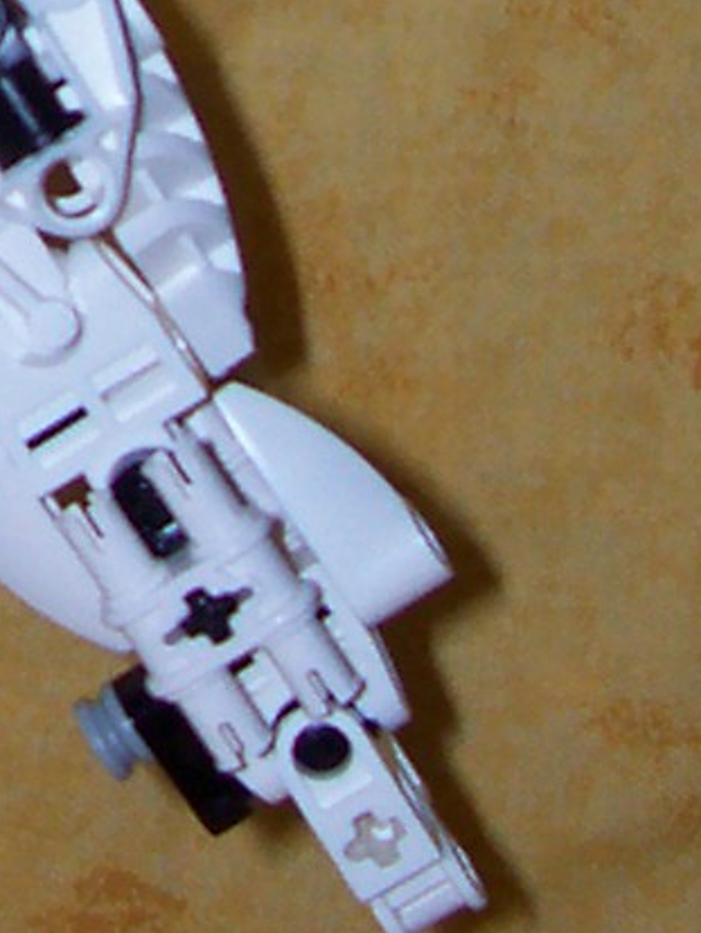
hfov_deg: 7.5
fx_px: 5098
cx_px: -751
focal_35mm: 189
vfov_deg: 10.1
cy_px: -518
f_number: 2.7
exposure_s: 1/64
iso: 80
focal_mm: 5.6
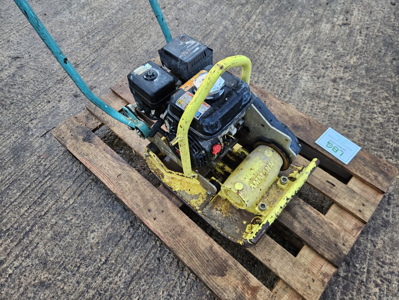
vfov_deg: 58.9
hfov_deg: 73.9
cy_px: 150
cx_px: 200
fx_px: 265
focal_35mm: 23
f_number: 1.8
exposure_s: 1/180
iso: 200
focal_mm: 5.4
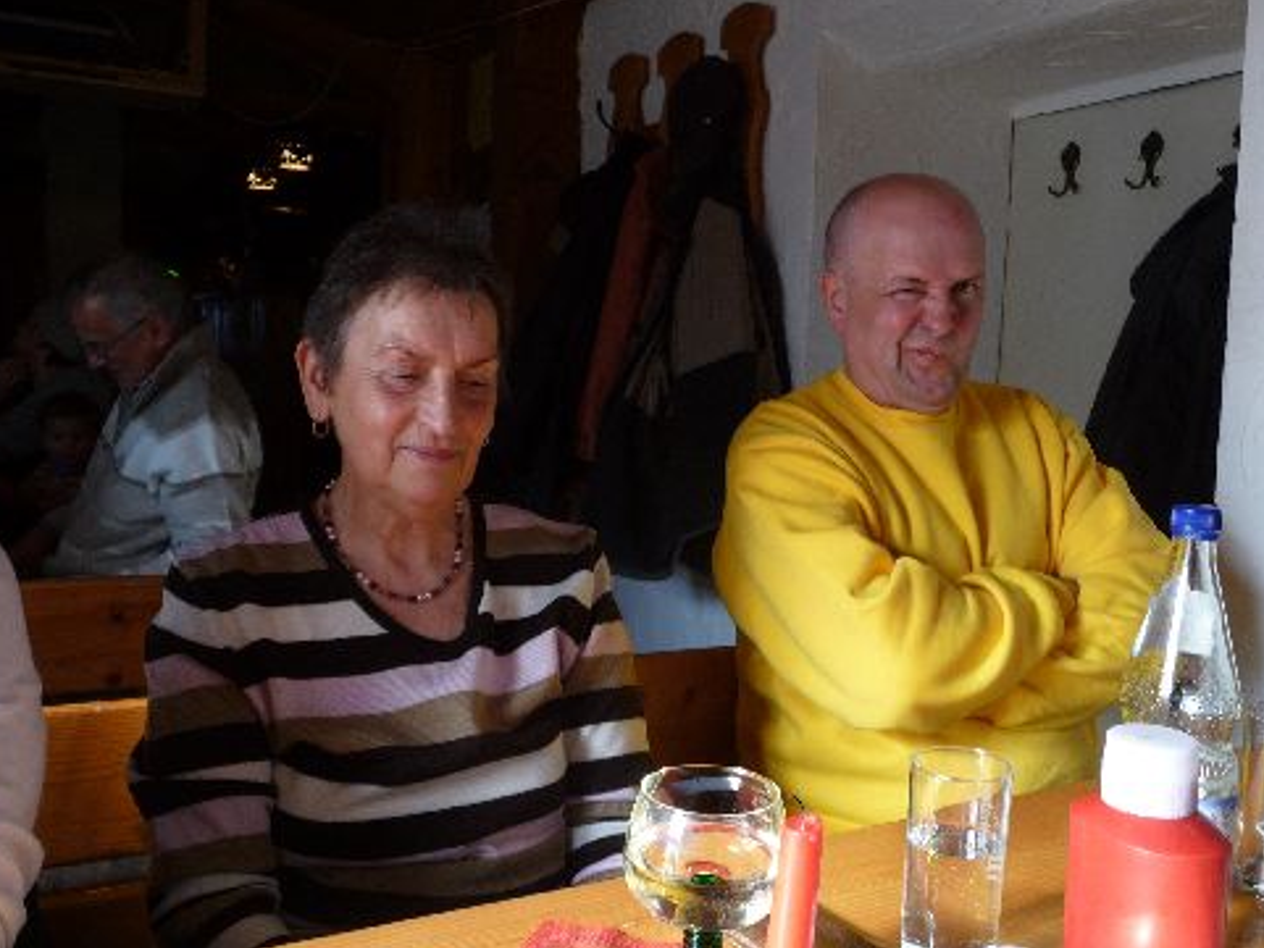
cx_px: 671
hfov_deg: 58.3
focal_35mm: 31
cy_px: 467
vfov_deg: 45.5
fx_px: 1132
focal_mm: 4.7
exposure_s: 1/60
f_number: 3.3
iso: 100
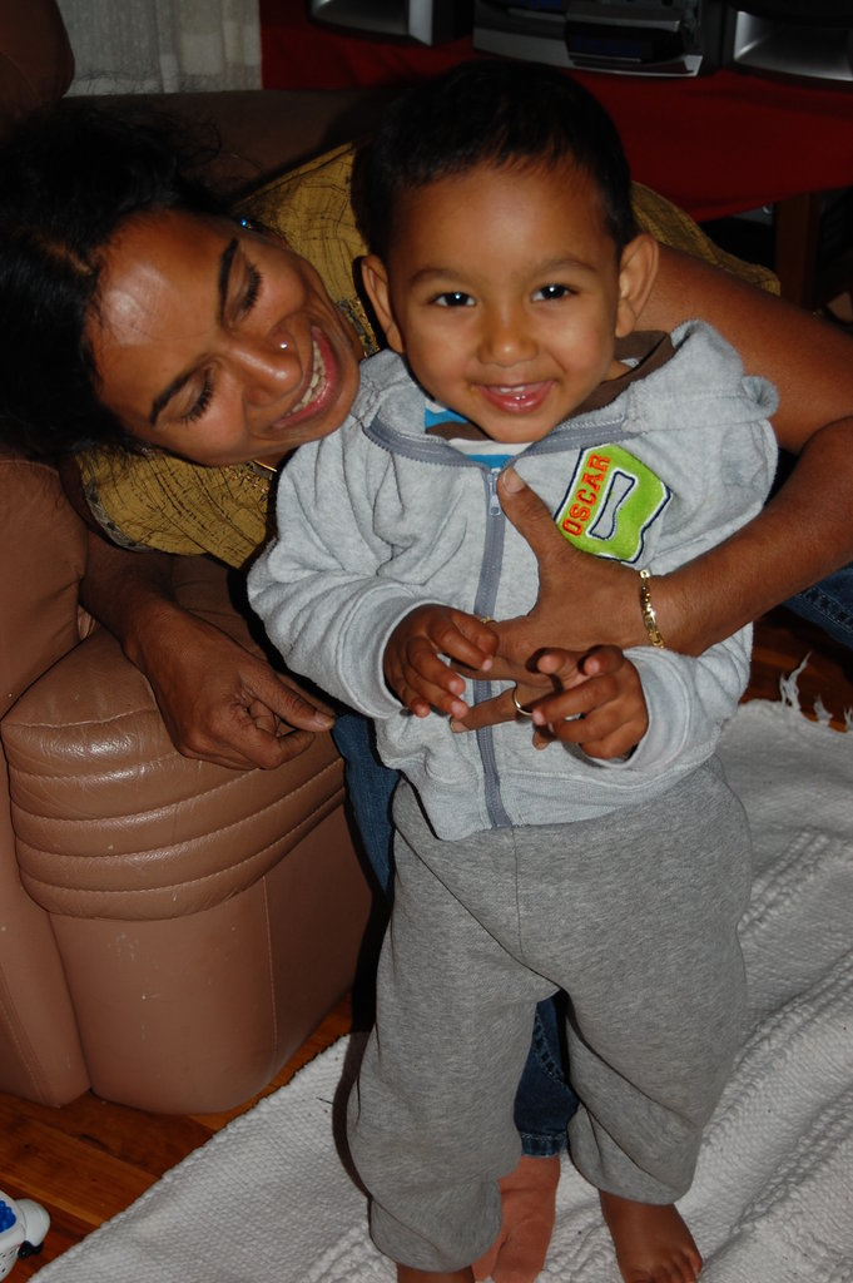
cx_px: 426
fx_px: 2403
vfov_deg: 29.9
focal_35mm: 68
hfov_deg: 20.1
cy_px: 642
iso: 200
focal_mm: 45
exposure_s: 1/125
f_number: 5.6
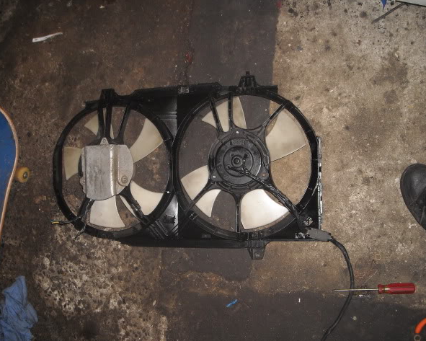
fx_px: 467
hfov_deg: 49.0
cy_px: 172
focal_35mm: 37
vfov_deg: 40.1
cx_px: 200
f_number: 2.8
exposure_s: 1/60
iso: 100
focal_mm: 5.7
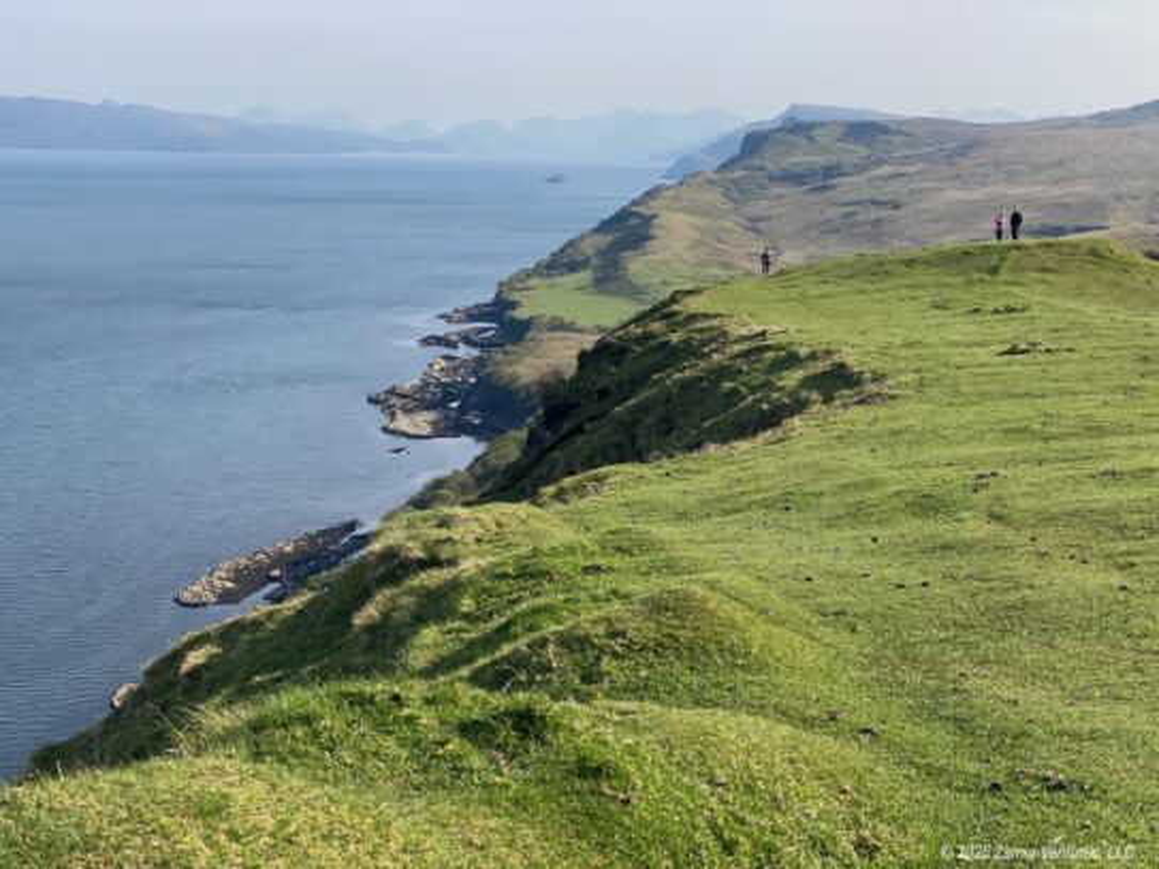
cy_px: 434
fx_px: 1741
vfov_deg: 28.0
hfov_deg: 36.8
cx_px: 580
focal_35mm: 52
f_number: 2
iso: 20
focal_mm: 6
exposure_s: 1/1597
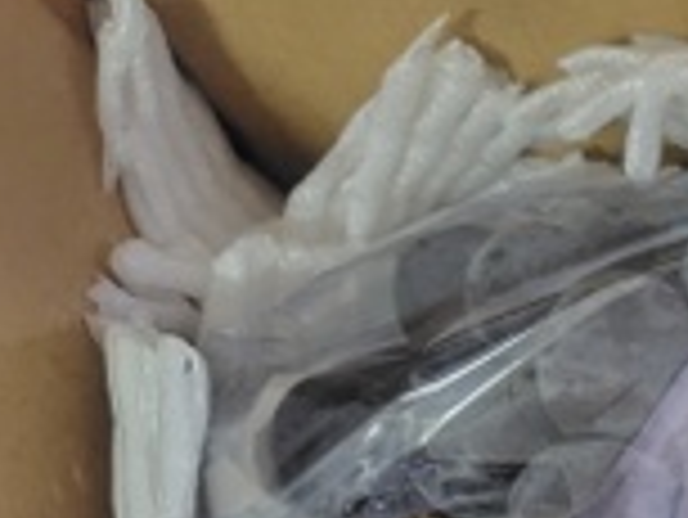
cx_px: 1034
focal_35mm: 72
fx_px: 1432
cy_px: 757
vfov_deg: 18.4
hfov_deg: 22.2
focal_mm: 5.6
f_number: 1.9
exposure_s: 1/30
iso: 1592
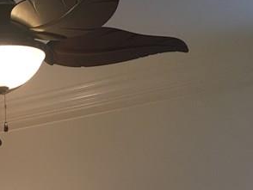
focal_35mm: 101
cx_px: -57
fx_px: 739
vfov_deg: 13.8
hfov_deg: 18.4
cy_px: 286
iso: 32
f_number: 2.2
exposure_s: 1/15
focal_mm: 4.15
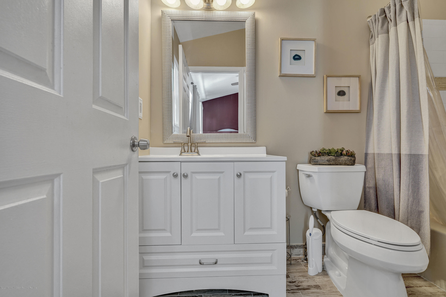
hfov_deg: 96.7
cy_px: 148
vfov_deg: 73.7
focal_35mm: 16
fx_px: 198
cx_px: 223
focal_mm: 16
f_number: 8
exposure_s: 1/5
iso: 200
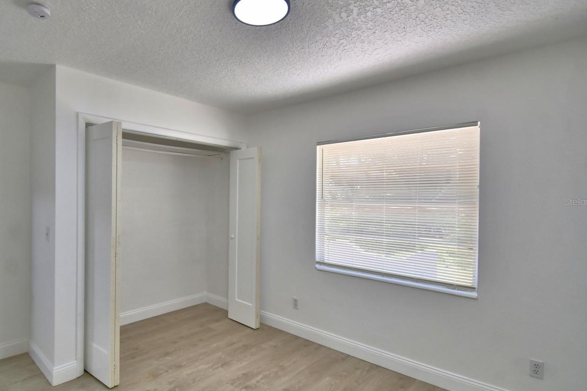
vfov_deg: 64.5
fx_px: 310
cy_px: 202
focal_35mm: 19
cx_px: 235
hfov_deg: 85.8
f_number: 4.5
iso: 200
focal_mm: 10
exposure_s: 1/125
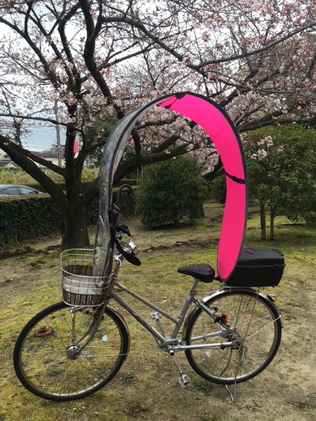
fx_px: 353
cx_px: 158
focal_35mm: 29
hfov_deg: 48.2
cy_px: 210
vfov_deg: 61.7
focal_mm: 4.15
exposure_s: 1/60
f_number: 2.2
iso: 25
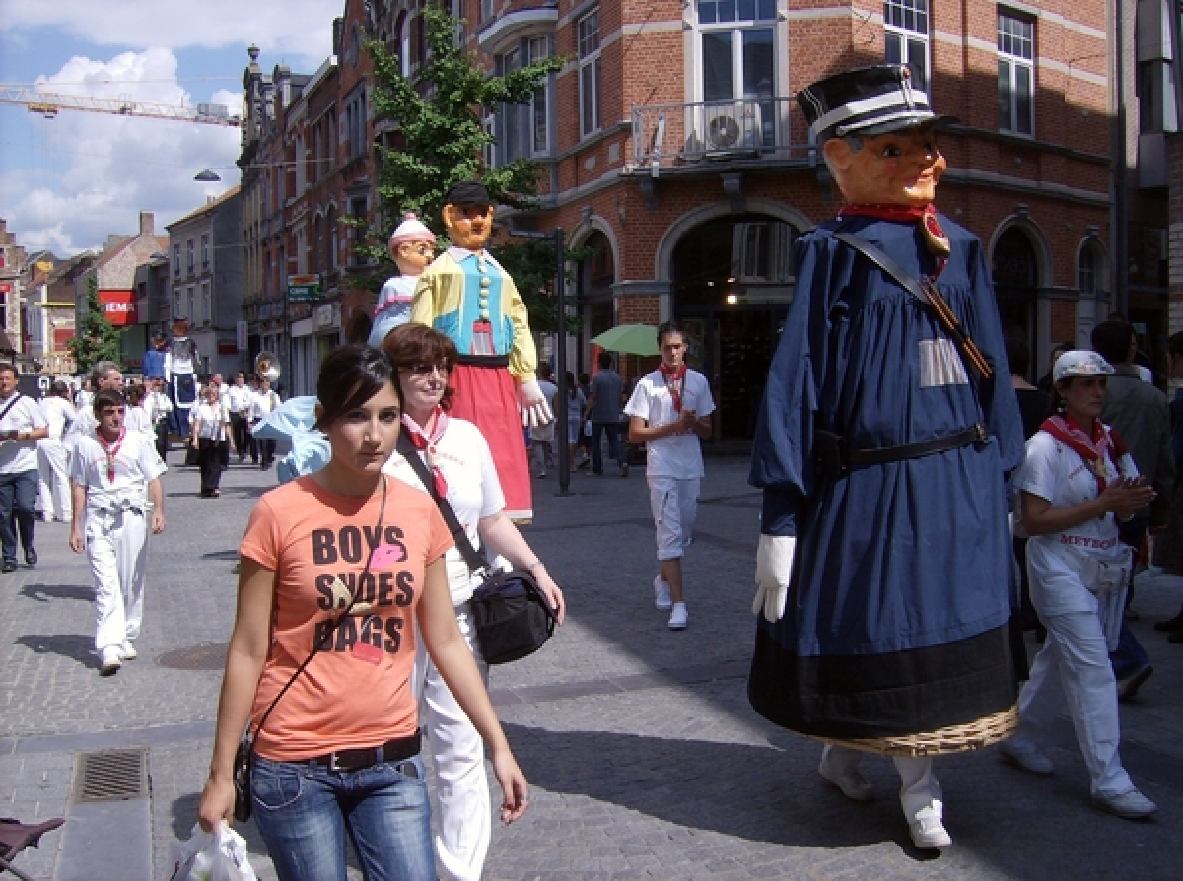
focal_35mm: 36
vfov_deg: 39.5
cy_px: 440
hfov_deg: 51.5
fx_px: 1227
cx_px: 592
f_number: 4.7
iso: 100
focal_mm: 6
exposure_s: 1/722
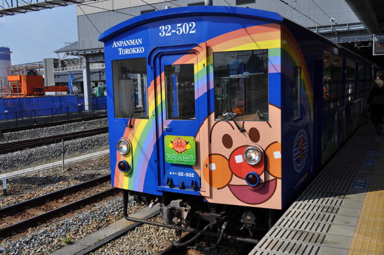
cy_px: 128
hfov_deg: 53.2
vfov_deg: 36.8
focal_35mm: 36
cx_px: 192
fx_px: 384
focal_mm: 24
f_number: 10
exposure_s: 1/400
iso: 200
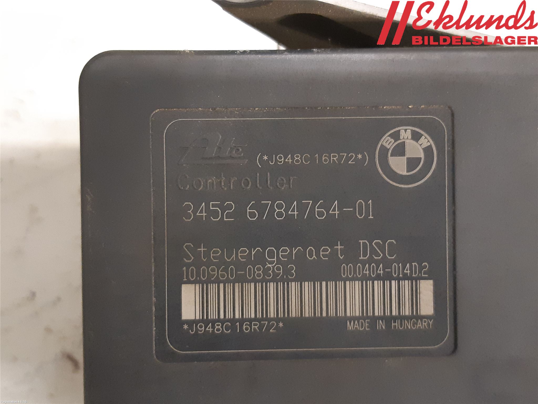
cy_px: 202
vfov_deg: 53.1
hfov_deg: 67.3
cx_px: 269
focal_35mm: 26
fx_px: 404
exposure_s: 1/25
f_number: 1.7
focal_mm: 3.93
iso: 320
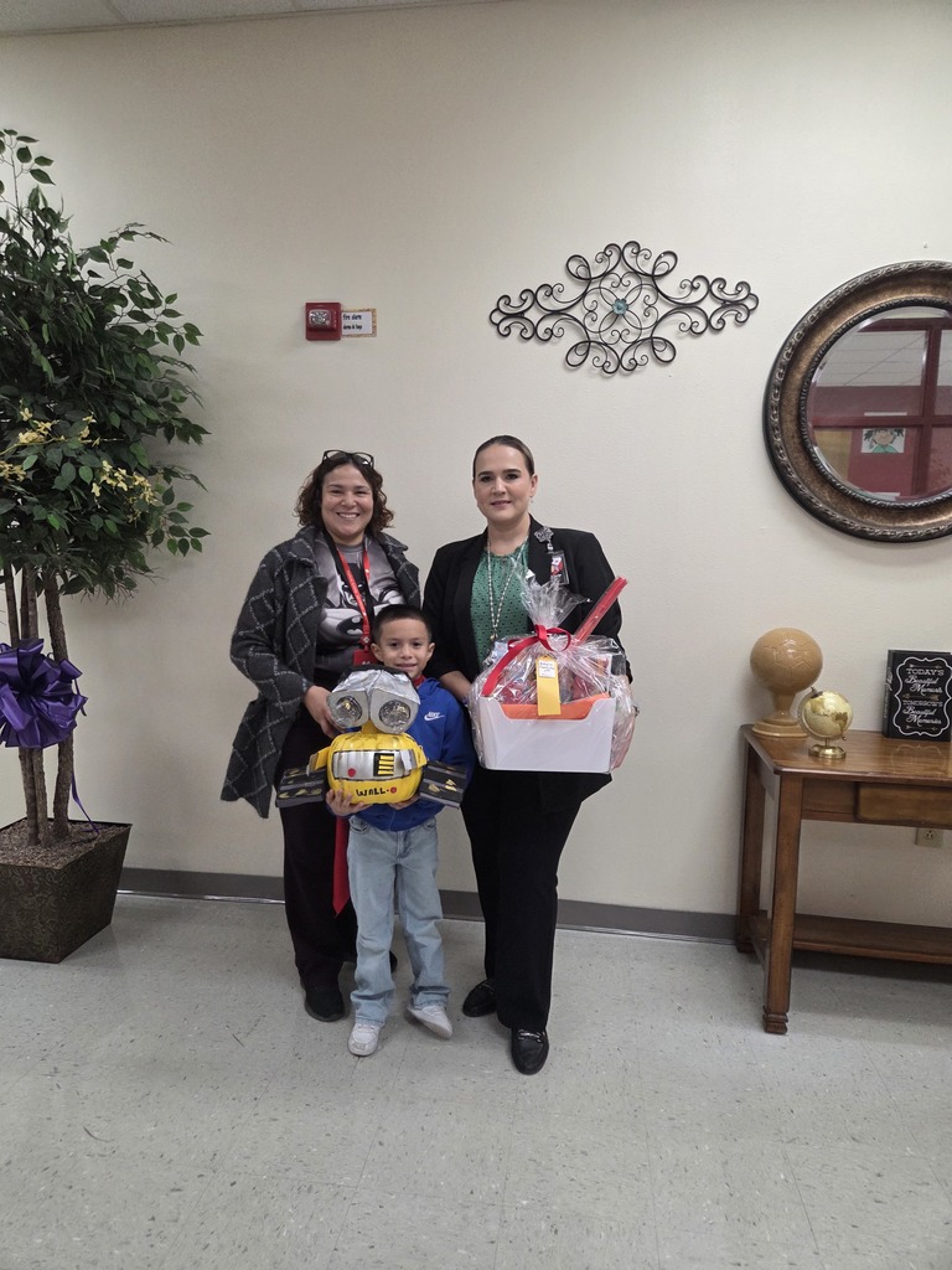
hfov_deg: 58.9
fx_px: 843
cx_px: 476
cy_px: 635
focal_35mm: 23
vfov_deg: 73.9
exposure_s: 1/120
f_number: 1.8
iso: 400
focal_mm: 5.4
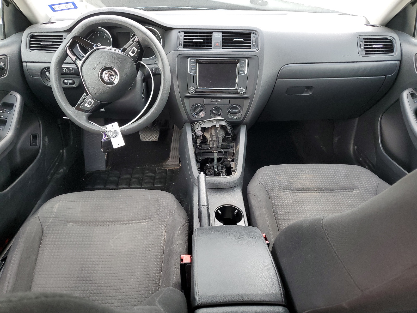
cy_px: 156
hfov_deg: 67.3
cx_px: 208
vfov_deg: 53.1
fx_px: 313
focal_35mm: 26
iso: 80
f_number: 1.5
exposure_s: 1/120
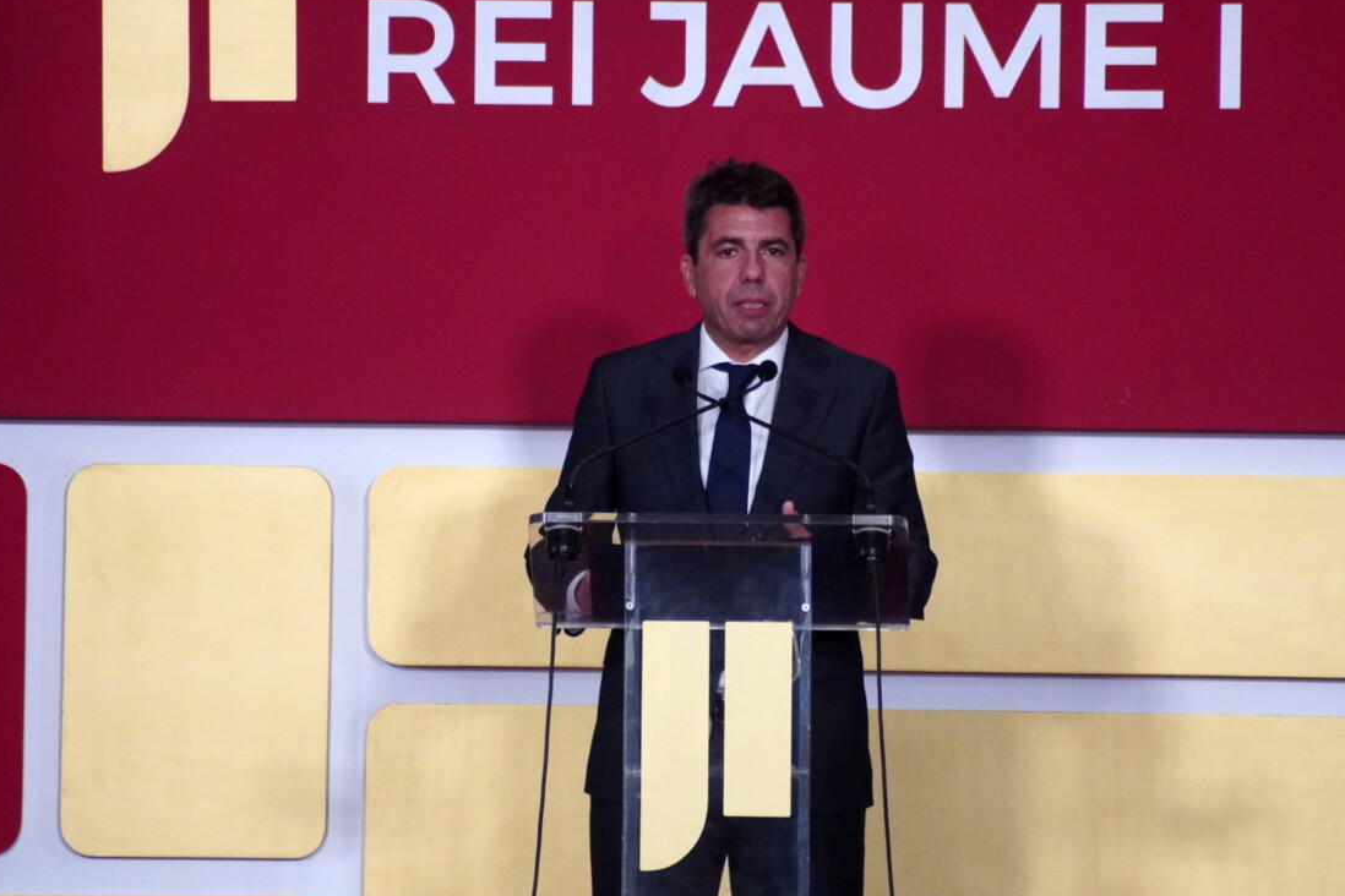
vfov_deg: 2.8
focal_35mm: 492
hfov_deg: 4.2
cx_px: 660
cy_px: 455
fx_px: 18380
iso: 3200
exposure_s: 1/500
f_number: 5.6
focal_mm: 300
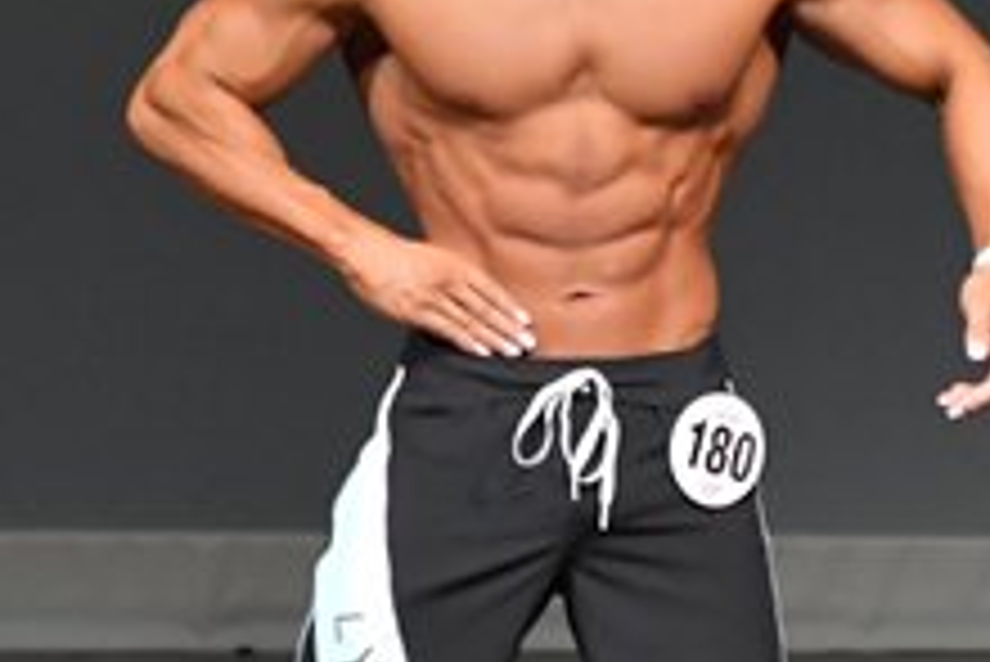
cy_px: 401
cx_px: 1240
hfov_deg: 1.9
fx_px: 30489
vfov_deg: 1.2
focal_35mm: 1108
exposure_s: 1/400
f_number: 5.6
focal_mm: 210
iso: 4000
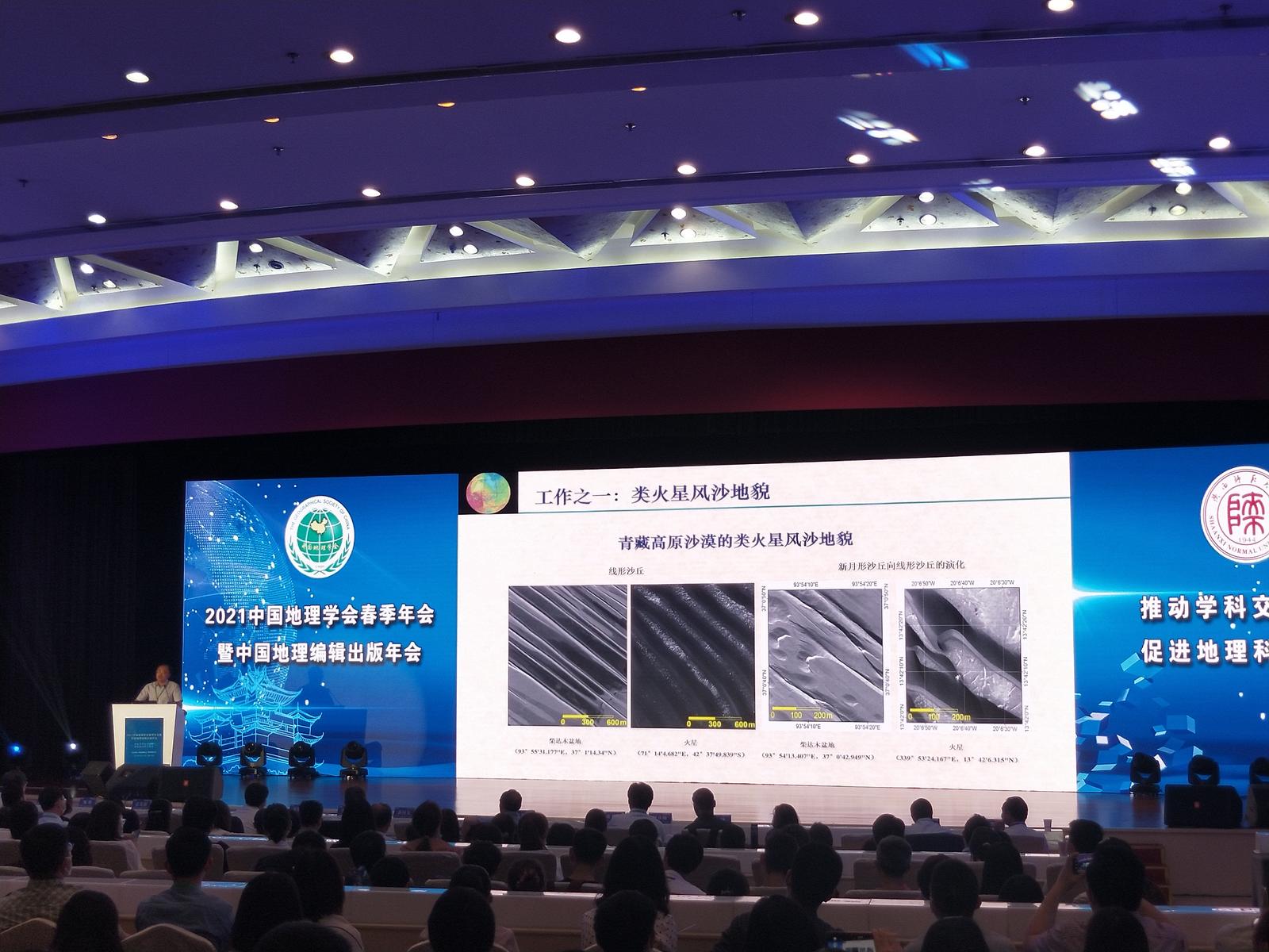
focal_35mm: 25
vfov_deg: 54.9
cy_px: 476
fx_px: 916
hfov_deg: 69.4
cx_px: 634
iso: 44
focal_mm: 4.28
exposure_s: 1/109
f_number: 1.7
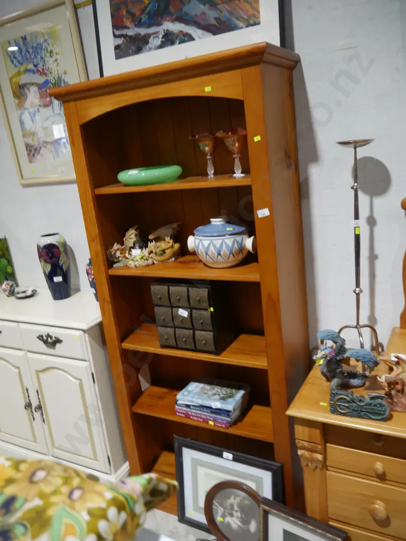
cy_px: 270
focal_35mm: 28
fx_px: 438
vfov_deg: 63.4
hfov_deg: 49.8
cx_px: 203
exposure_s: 1/60
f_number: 3.5
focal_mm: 14
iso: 320
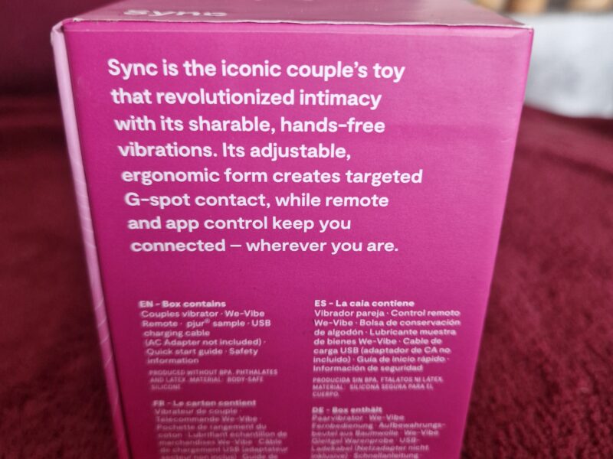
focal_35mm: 23
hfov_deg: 73.9
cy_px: 230
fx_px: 407
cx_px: 306
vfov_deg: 58.9
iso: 640
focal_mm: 5.4
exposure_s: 1/50
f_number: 1.8
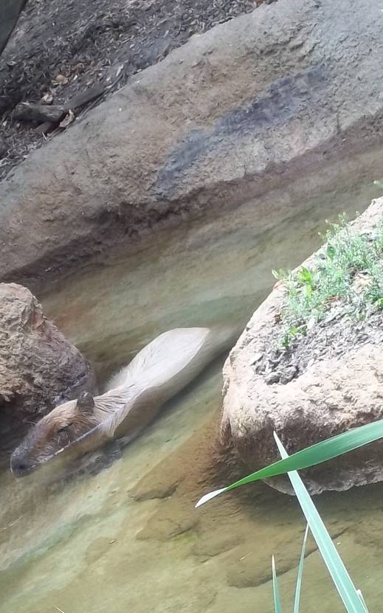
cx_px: 136
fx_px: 3275
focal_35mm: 196
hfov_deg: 6.7
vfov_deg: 10.7
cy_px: 438
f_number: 5.2
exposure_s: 1/60
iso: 80
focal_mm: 17.1
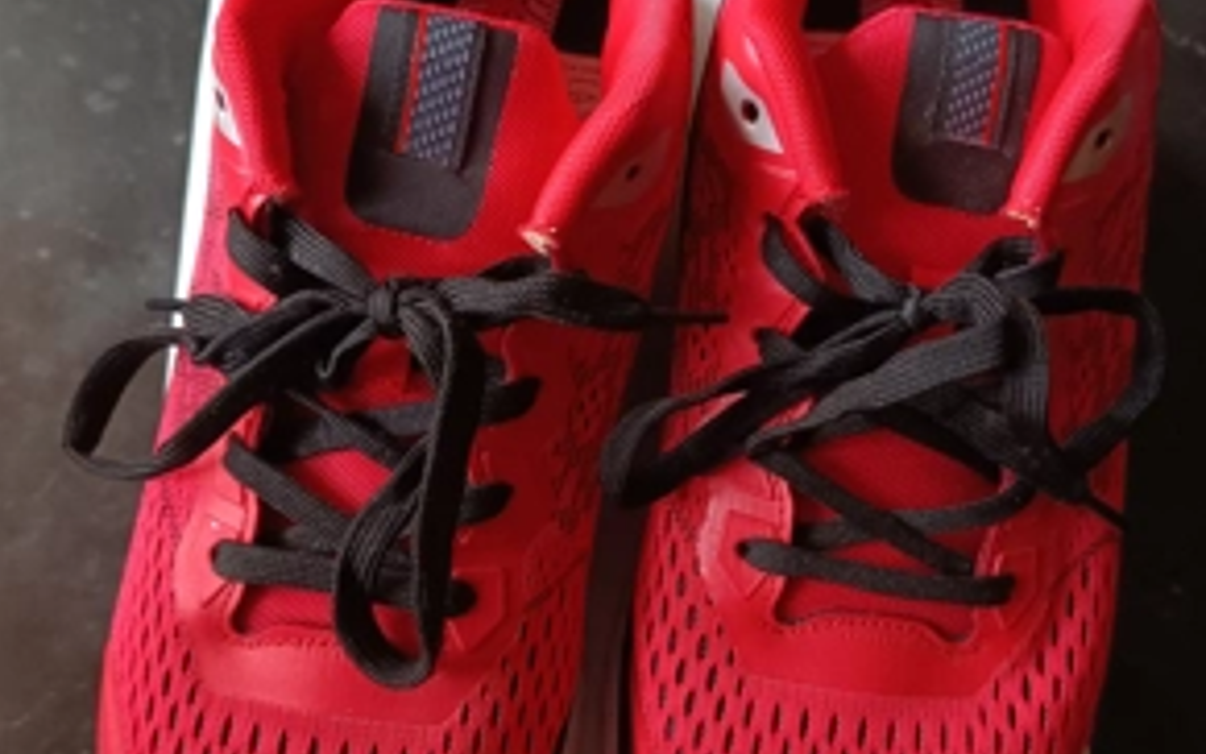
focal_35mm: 35
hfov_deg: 55.3
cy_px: 452
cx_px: 609
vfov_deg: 36.2
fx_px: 1151
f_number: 1.88
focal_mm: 5.59
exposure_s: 1/25
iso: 1043
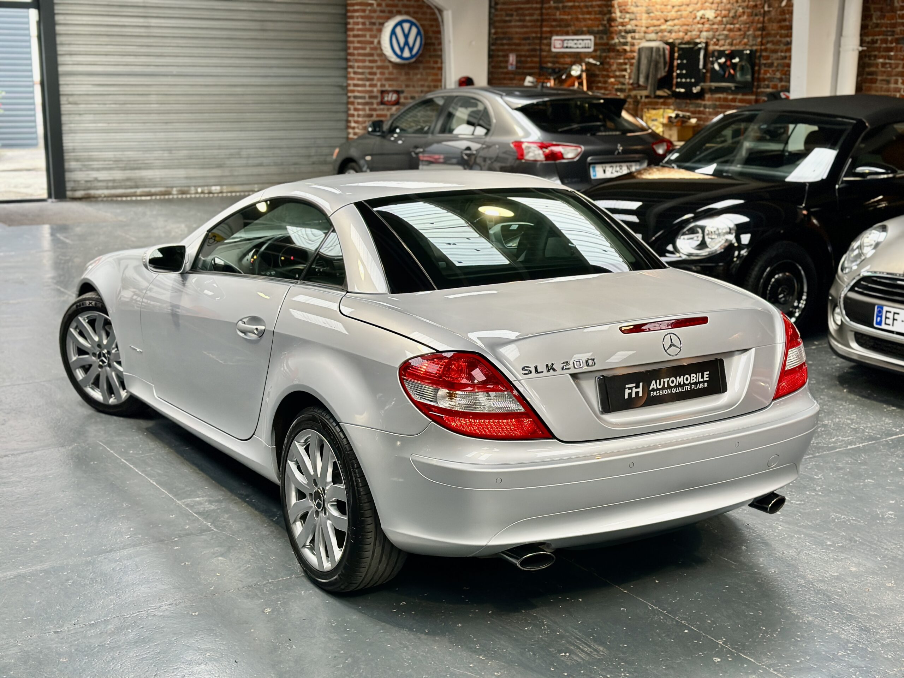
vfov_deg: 30.3
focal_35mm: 48
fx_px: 1254
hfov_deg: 39.7
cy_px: 339
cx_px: 452
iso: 125
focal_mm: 6.86
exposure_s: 1/115
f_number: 1.78
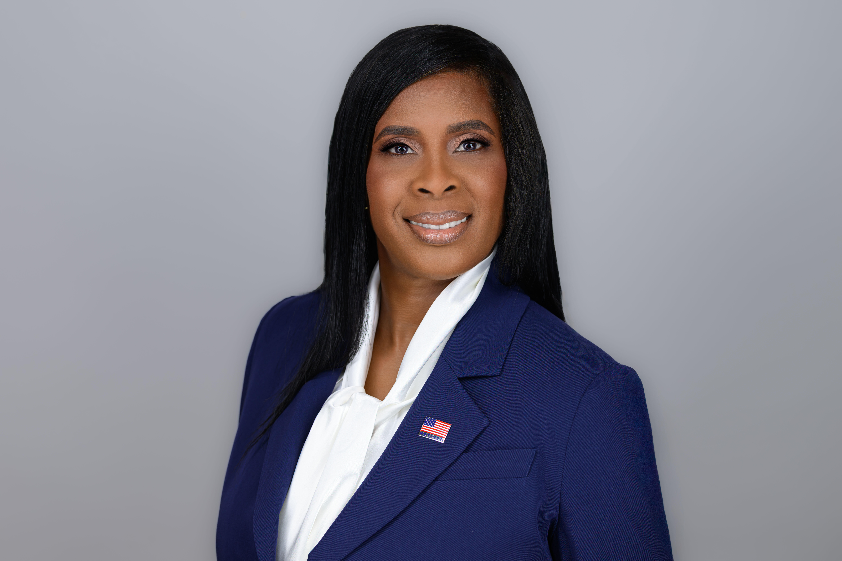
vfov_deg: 13.4
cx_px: 421
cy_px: 280
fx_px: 2385
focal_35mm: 102
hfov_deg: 20.0
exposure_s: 1/125
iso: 125
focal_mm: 102
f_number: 4.5
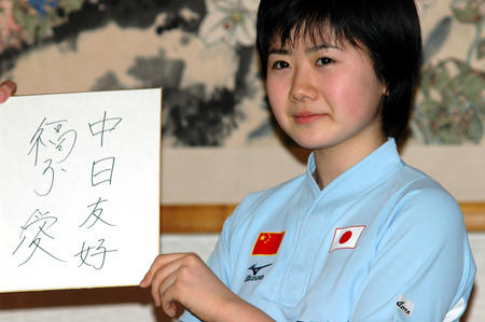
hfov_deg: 9.5
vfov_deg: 6.3
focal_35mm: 218
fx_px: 2927
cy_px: 161
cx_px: 242
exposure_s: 1/400
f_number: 5.6
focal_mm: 145
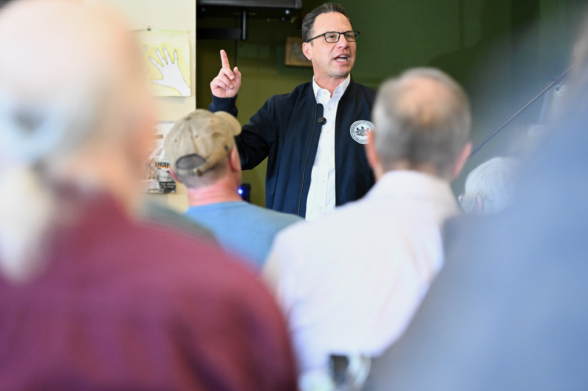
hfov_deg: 20.2
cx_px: 295
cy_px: 196
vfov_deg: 13.5
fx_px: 1649
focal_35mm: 101
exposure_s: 1/250
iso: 6400
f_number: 2.8
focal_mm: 100
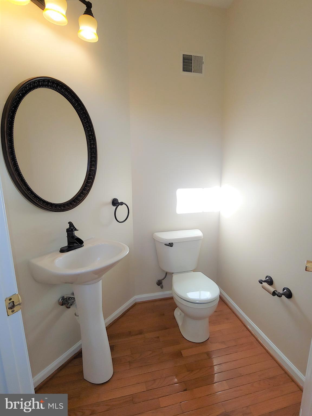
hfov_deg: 74.7
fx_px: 204
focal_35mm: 17
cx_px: 156
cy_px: 208
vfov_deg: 91.0
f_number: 1.9
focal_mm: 2.18
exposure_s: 1/120
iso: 50
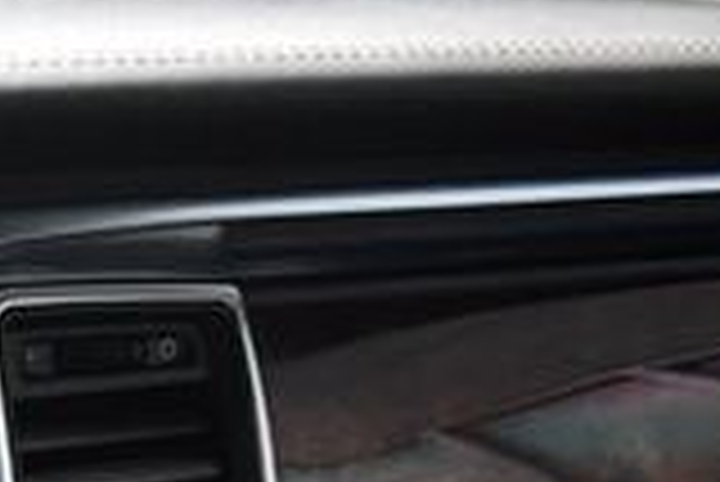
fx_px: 2162
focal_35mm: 108
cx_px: -652
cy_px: 707
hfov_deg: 15.6
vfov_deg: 12.2
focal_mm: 18
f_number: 3.5
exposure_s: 1/125
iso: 900
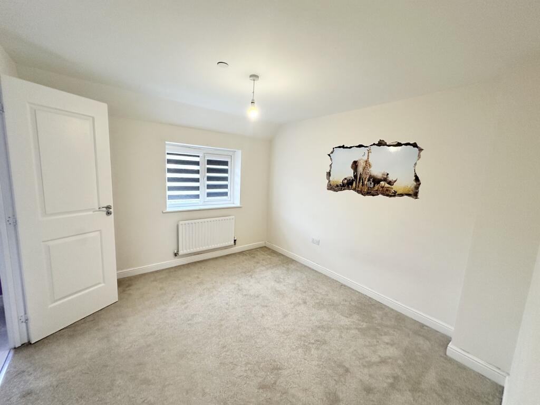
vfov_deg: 85.7
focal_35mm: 14
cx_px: 270
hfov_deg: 102.1
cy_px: 202
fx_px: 218
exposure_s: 1/100
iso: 200
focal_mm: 2.22
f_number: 2.2
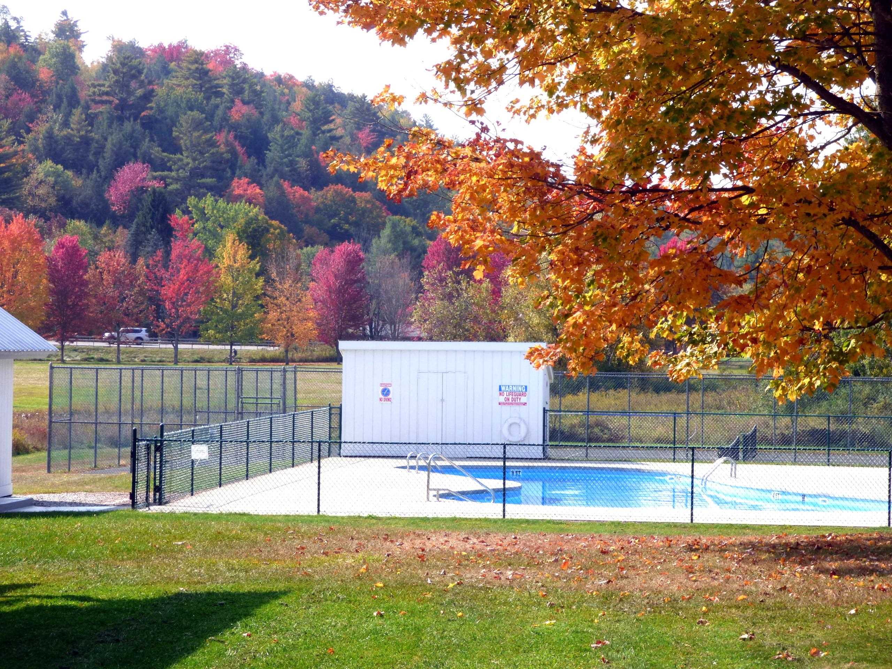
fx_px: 2886
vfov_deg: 13.2
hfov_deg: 17.6
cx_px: 446
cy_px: 334
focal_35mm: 112
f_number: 5
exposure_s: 1/320
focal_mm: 20.04
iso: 100
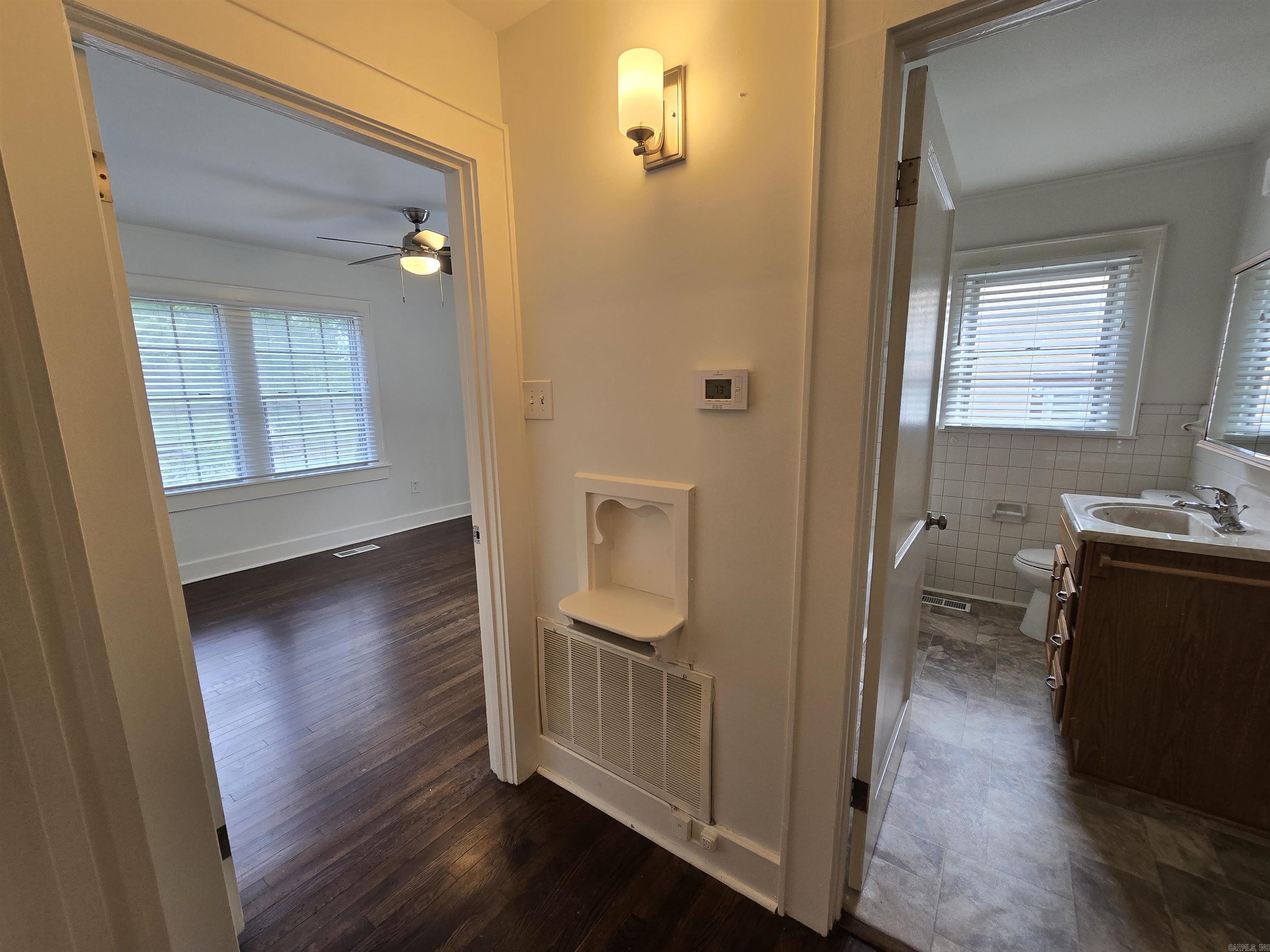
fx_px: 477
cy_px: 476
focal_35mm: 13
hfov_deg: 106.2
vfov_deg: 89.9
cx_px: 635
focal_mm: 2.2
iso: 80
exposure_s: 1/60
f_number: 2.2
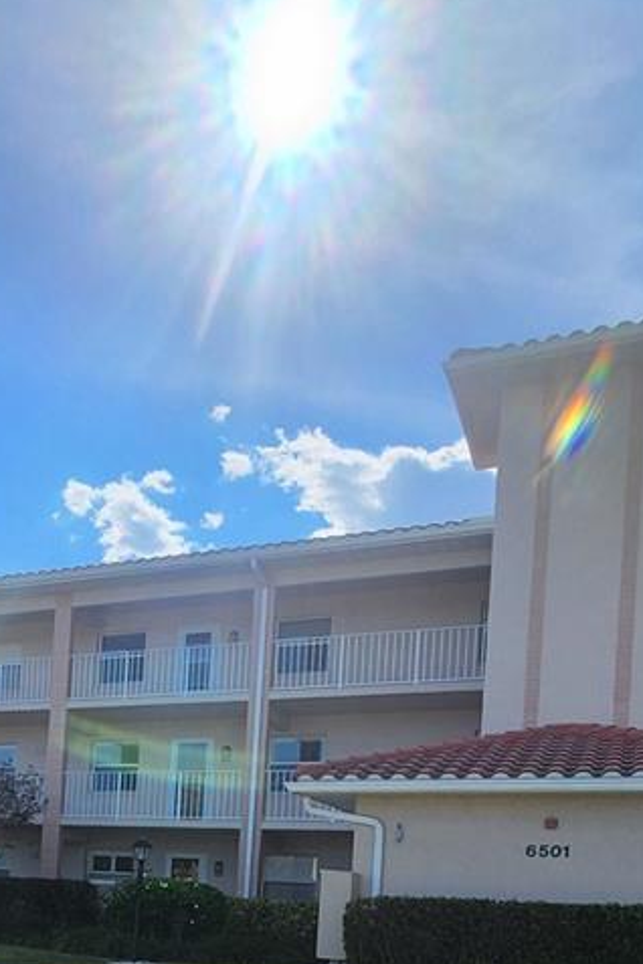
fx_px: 911
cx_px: 107
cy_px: 907
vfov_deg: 48.5
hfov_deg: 37.2
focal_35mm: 34
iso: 50
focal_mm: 2.2
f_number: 2.2
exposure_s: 1/2614
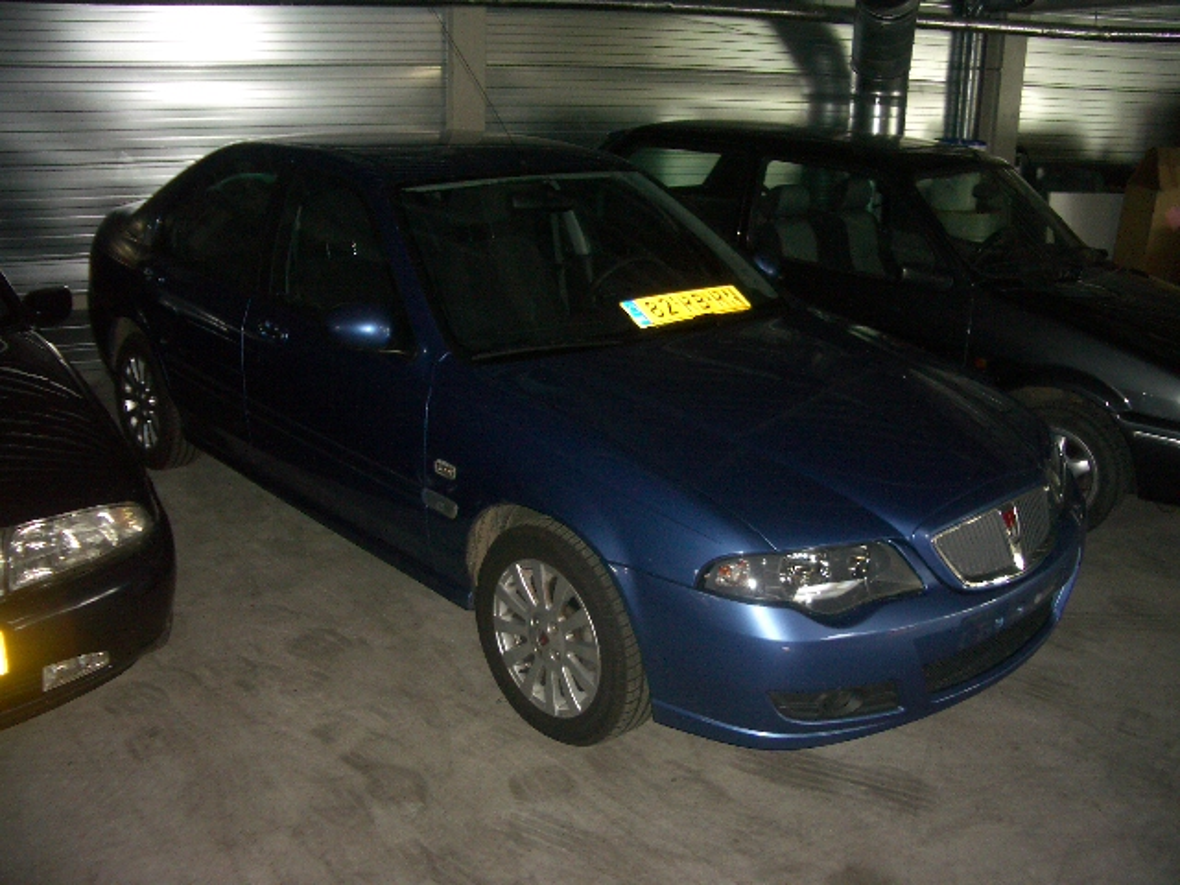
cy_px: 442
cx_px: 590
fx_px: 1193
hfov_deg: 52.6
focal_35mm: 35
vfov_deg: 40.7
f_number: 2.6
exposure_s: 1/60
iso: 100
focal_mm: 5.8
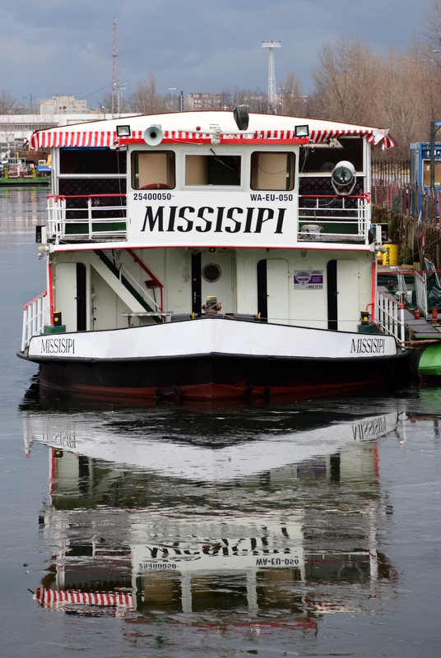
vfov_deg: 13.0
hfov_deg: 8.7
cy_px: 329
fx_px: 2884
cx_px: 220
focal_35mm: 158
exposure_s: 1/125
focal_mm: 105
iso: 900
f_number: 9
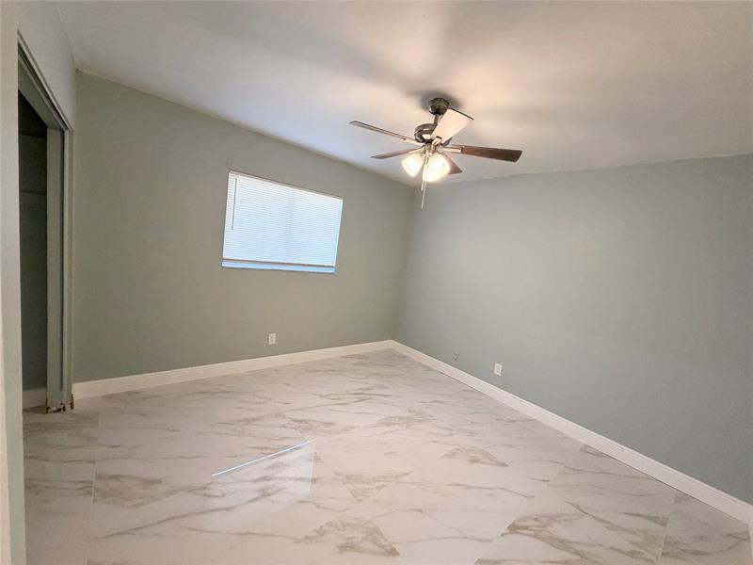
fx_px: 305
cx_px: 376
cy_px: 282
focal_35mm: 14
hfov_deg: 102.1
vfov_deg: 85.7
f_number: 2.2
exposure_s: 1/60
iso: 160
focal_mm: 2.22
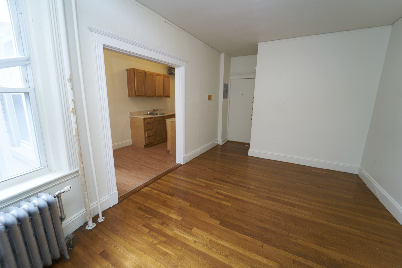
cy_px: 134
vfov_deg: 81.2
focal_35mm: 14
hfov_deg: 104.2
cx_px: 201
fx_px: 156
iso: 250
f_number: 7.1
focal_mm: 14
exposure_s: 1/8
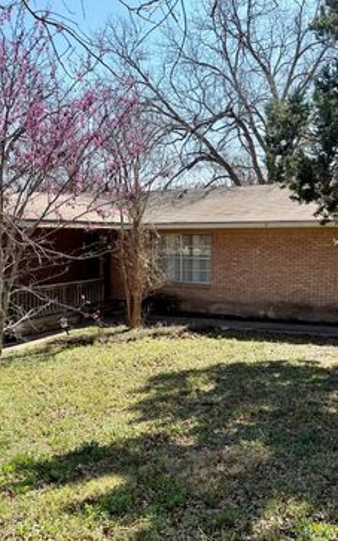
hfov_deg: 36.3
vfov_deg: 55.3
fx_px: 516
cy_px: 276
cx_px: 167
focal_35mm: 35
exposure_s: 1/1855
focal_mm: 6.76
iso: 80
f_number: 1.78
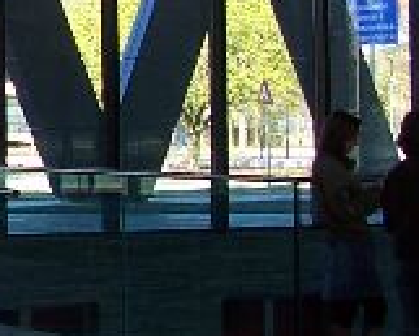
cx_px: -526
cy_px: 8
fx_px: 1948
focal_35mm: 157
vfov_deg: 9.8
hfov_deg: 10.8
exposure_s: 1/180
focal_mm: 6
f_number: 2.8
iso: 80
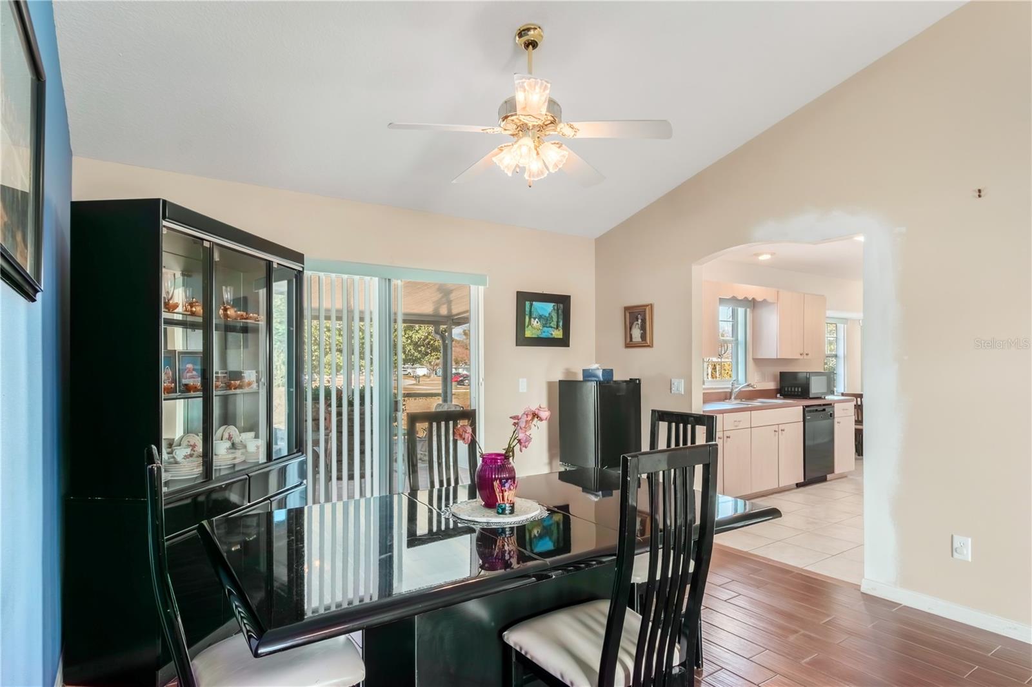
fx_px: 559
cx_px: 516
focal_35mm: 20
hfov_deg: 85.4
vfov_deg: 63.2
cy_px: 344
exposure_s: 1
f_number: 9
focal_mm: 13
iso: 250
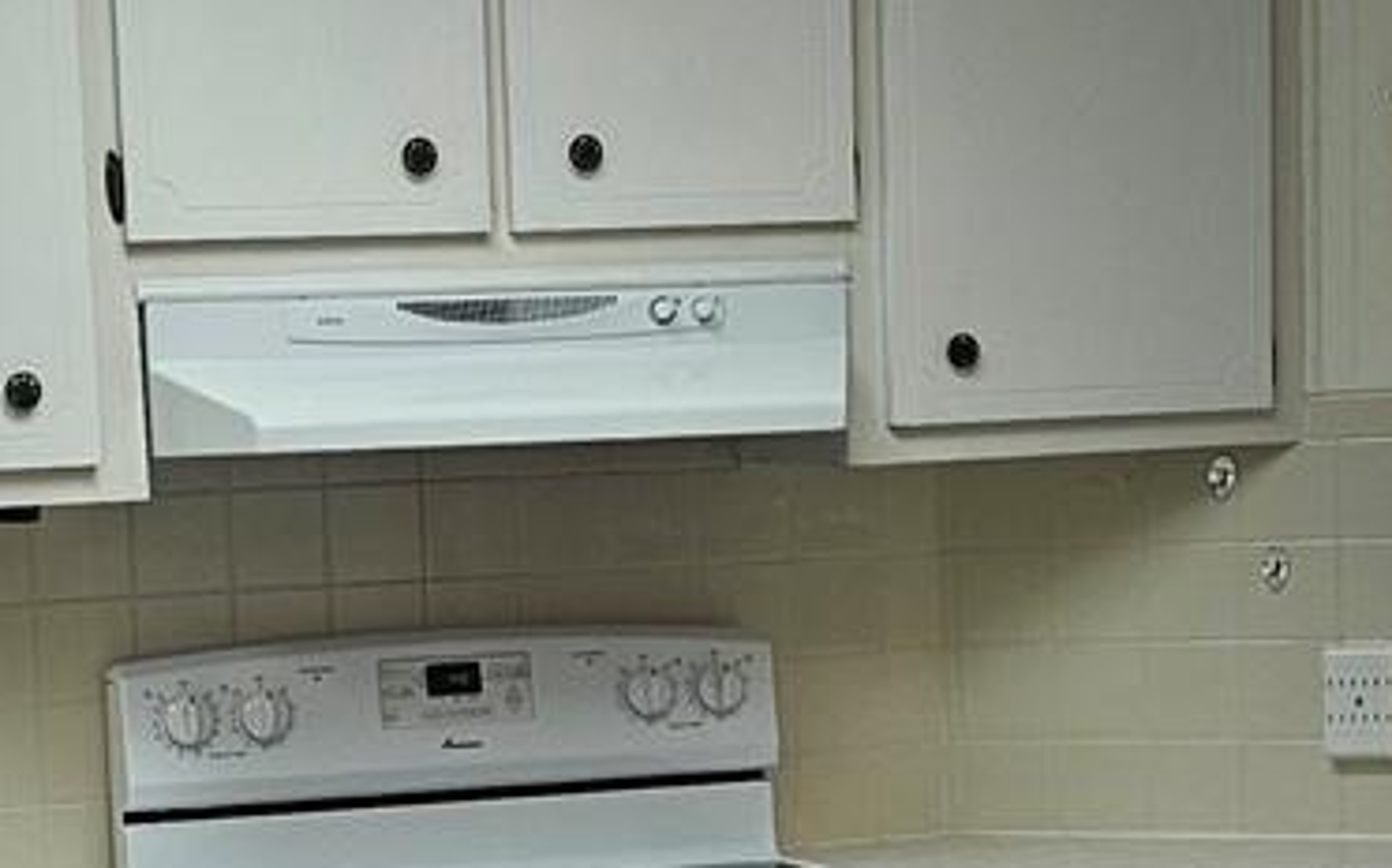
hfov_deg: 19.8
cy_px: 804
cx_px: 471
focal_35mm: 105
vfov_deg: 12.3
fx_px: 3981
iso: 80
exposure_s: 1/120
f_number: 1.8
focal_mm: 5.4
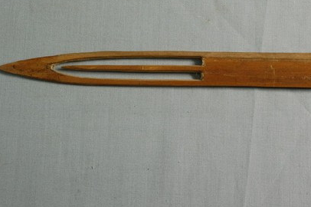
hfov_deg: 16.6
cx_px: 208
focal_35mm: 123
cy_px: 72
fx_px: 1062
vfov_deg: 11.1
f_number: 10
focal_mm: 52
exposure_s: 1/8
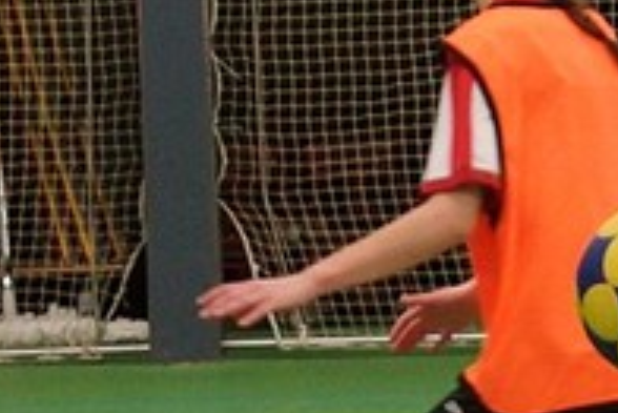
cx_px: 1022
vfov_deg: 5.0
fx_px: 4700
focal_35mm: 274
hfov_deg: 7.4
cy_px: 467
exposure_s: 1/200
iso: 800
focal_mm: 35
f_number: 2.8
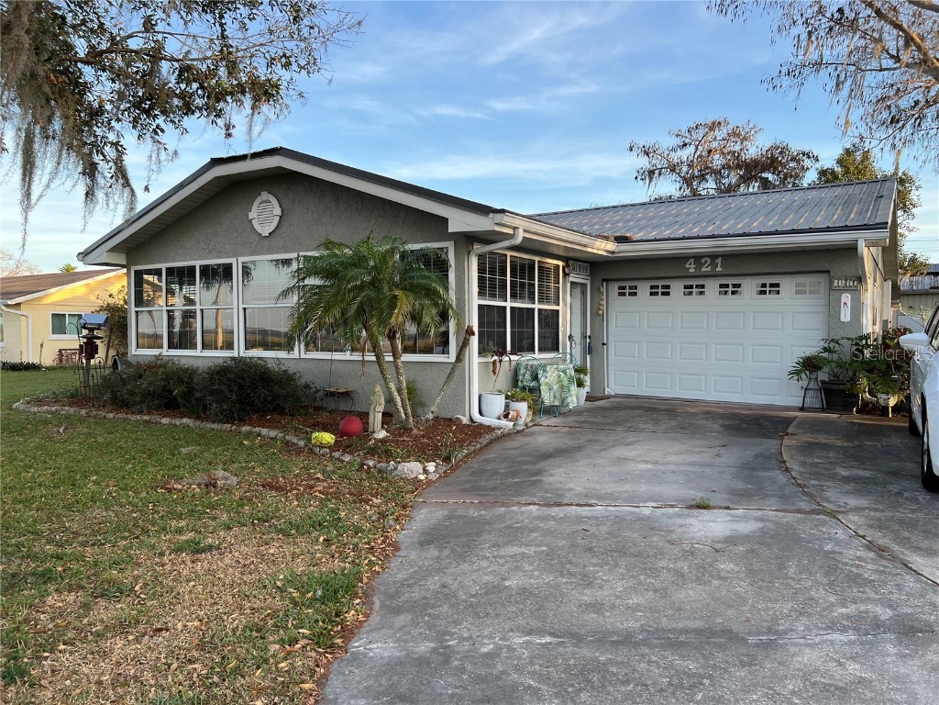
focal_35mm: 26
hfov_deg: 67.3
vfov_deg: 53.1
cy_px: 352
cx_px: 470
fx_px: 705
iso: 50
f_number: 1.5
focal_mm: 5.7
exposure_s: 1/748
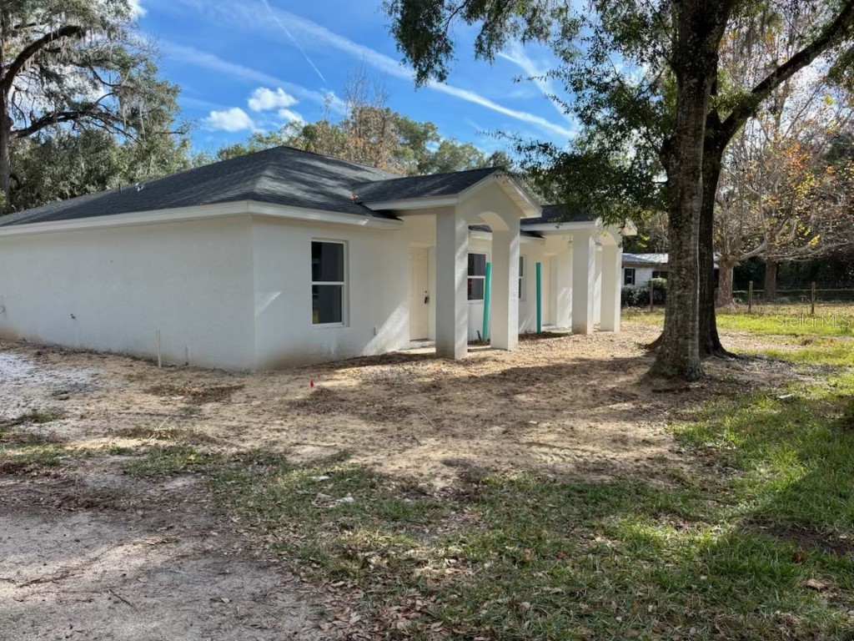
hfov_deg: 67.3
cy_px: 320
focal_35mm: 26
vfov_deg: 53.1
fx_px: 641
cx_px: 427
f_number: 1.6
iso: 50
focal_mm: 5.96
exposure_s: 1/649
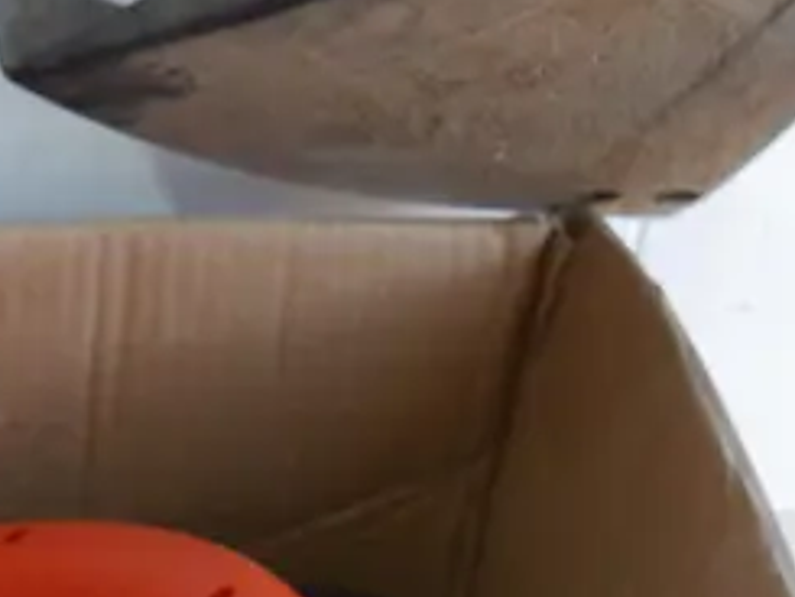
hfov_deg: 13.6
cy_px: 1209
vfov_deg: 9.7
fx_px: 3263
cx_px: -49
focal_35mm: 142
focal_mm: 17
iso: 320
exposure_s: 1/60
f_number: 4.5
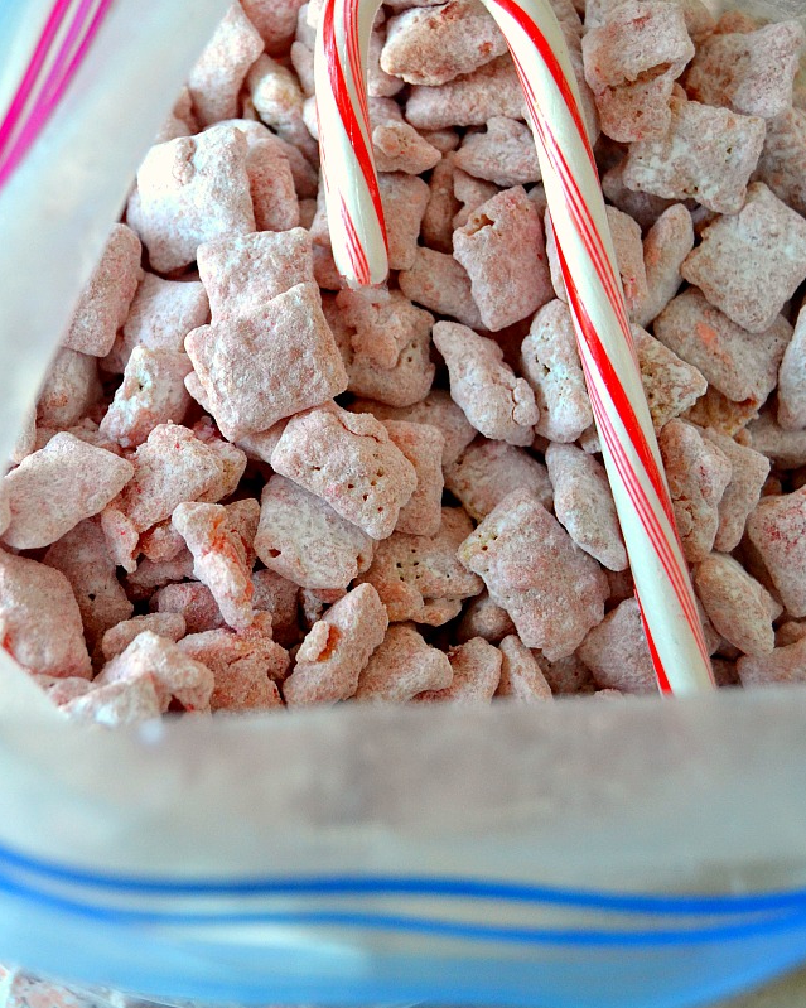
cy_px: 404
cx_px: 403
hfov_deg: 22.5
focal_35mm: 68
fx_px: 2028
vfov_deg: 27.8
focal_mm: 40
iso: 1600
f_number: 5.6
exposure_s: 1/60
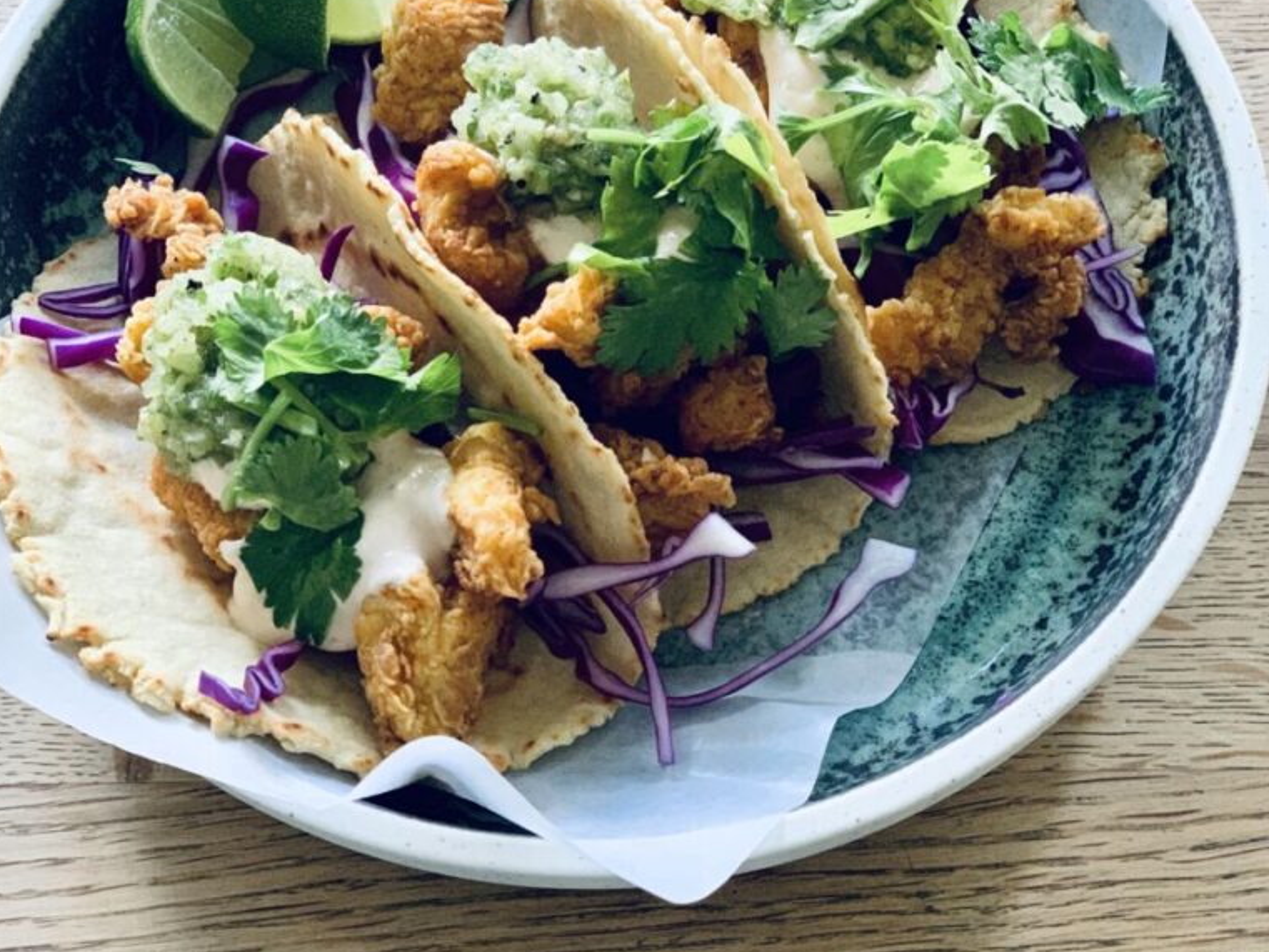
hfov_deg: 27.8
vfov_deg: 21.0
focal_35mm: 70
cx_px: 632
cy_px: 403
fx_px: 2567
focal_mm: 6
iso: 400
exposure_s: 1/60
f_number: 2.4
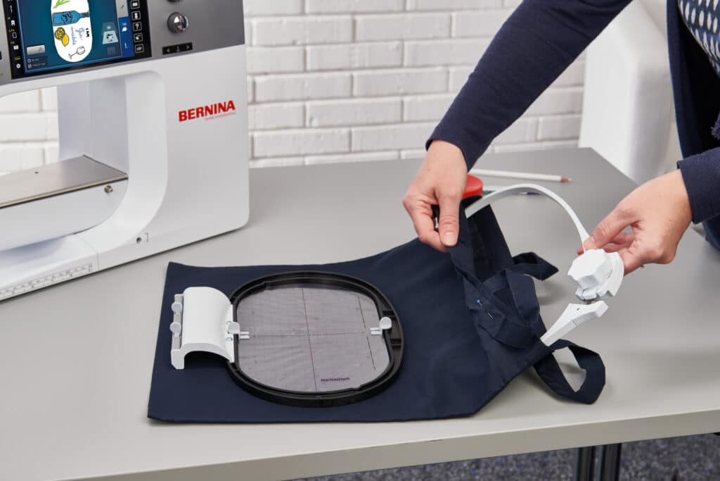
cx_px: 360
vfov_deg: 19.5
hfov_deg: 28.8
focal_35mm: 70
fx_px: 1400
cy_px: 240
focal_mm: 70
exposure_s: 1/8
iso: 100
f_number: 11
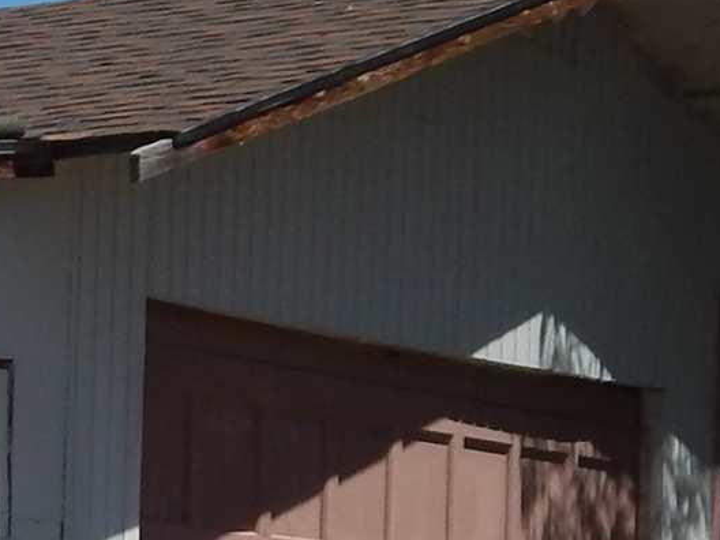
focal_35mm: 221
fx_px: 4597
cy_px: 802
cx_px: -604
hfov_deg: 8.6
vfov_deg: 6.6
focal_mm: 6.8
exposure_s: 1/640
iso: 125
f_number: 6.9
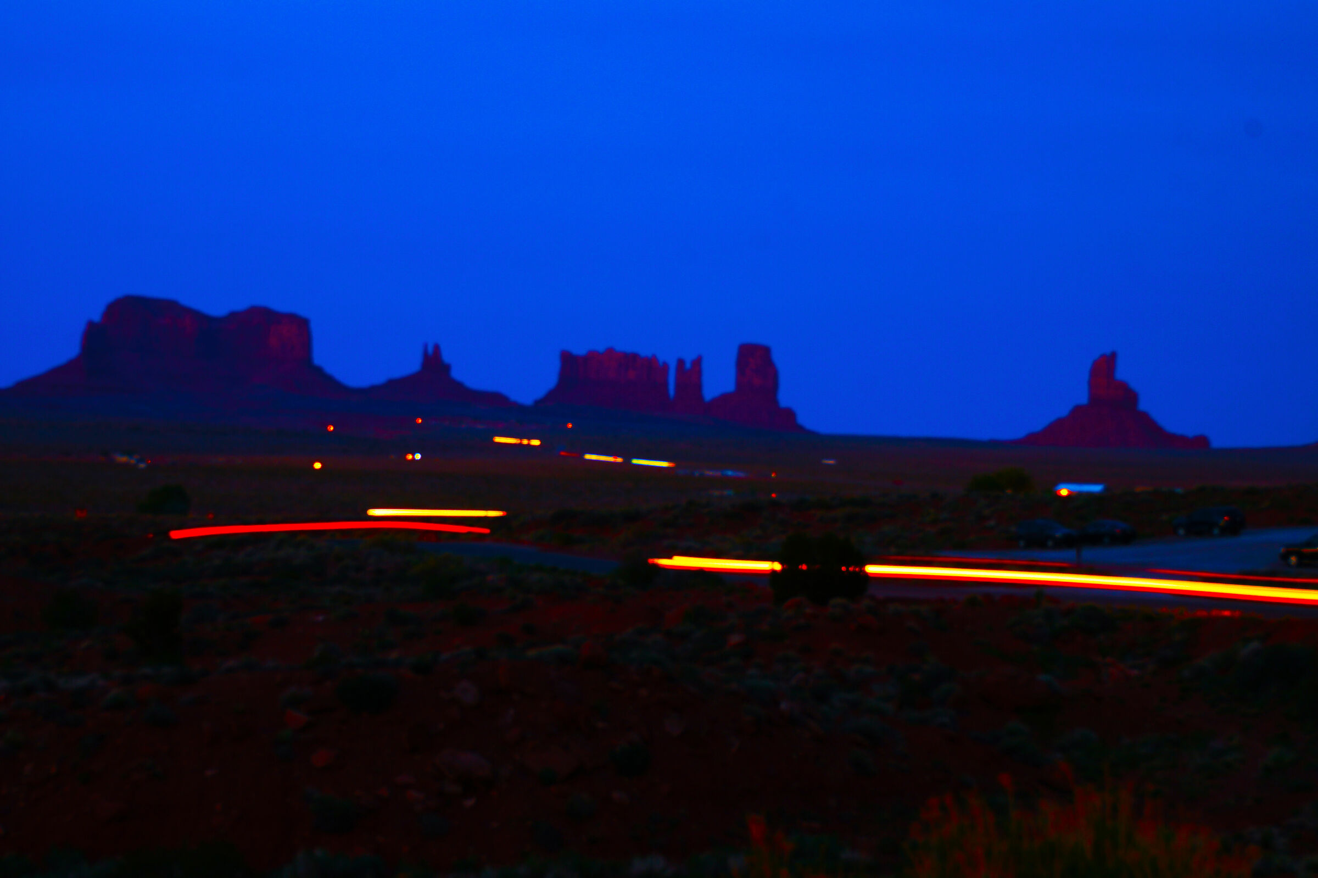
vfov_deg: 13.0
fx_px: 3842
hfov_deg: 19.5
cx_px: 659
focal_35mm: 105
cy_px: 439
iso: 100
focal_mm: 70
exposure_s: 10
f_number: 10
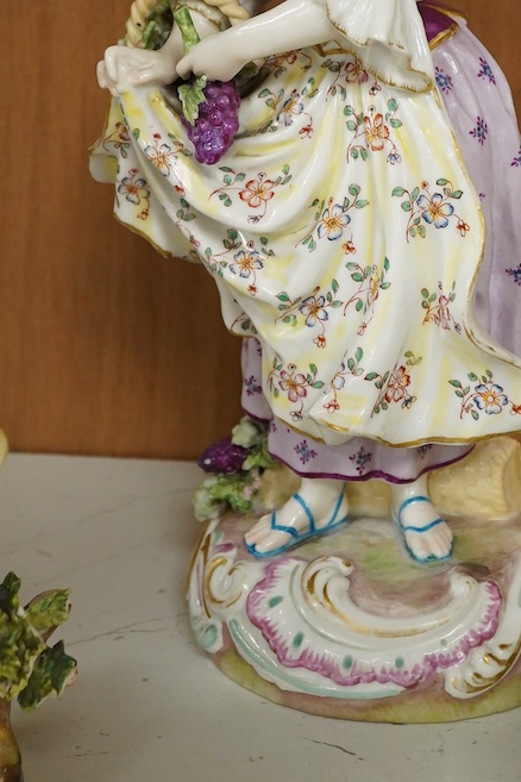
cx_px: 365
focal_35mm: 77
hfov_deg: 17.7
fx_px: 1671
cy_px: 139
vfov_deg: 25.8
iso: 2500
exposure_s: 1/125
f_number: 11
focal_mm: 30
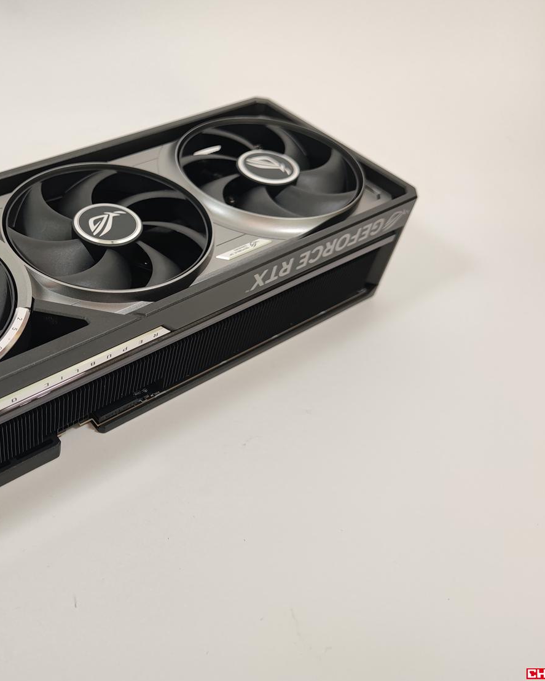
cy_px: 343
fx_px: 665
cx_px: 109
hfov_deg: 42.5
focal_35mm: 33
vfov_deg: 54.2
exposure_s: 1/100
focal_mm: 6.78
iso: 56
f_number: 1.85
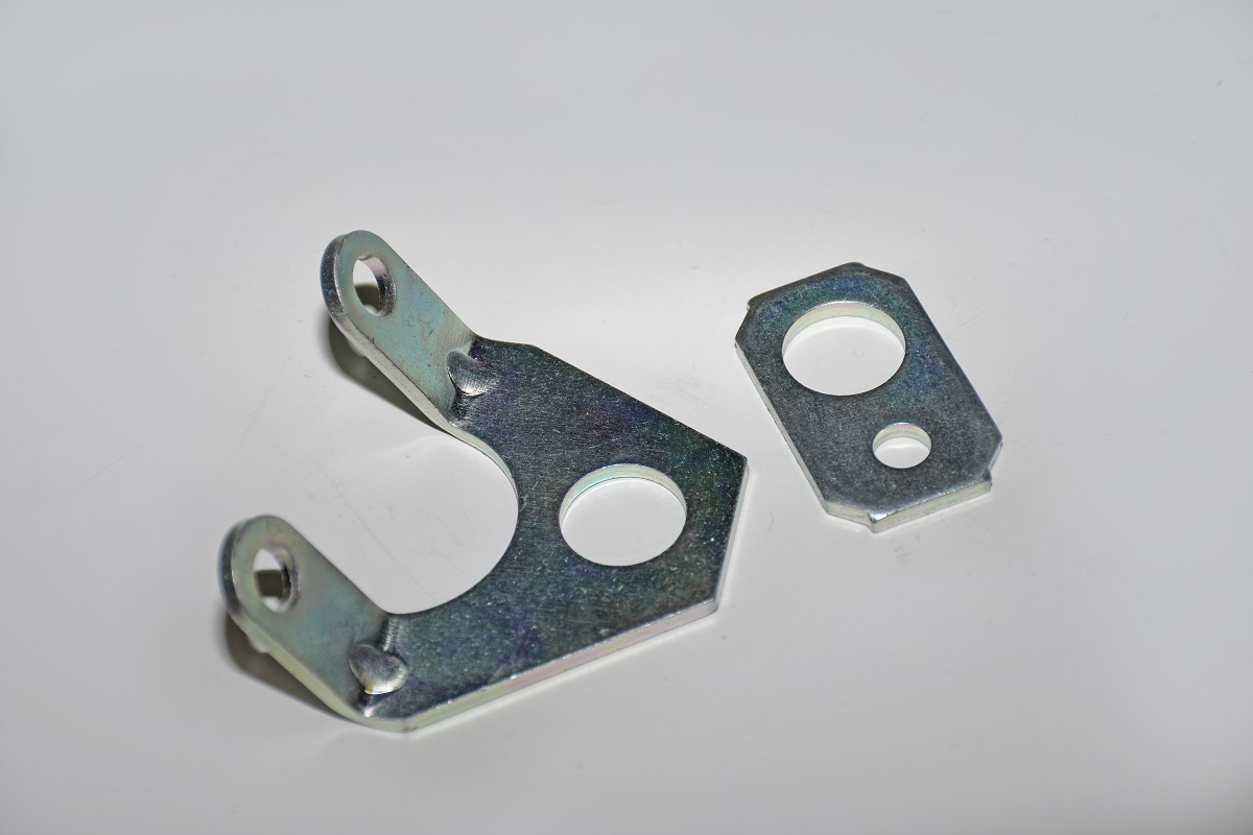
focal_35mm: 99
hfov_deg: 20.6
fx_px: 3445
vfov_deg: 13.8
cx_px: 626
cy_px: 418
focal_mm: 66
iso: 100
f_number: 5
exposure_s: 1/60
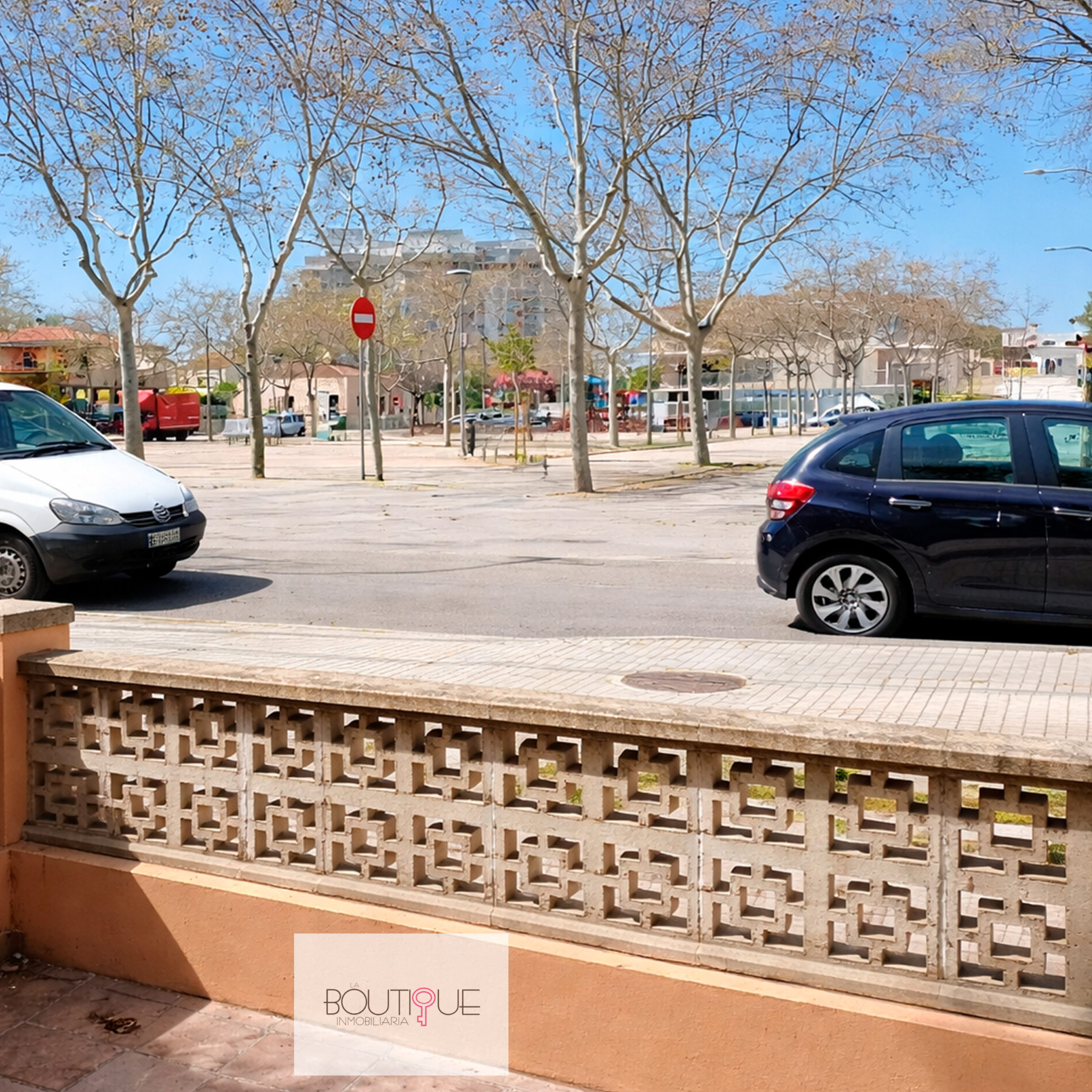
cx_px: 401
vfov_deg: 80.7
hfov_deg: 79.1
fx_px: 642
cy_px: 538
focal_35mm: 18
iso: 140
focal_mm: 1.65
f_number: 2.2
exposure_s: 1/50
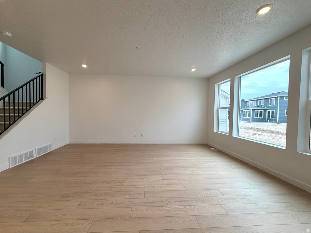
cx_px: 156
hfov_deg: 102.1
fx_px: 126
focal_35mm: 14
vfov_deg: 85.7
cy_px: 116
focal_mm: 2.22
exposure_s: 1/134
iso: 50
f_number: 2.2
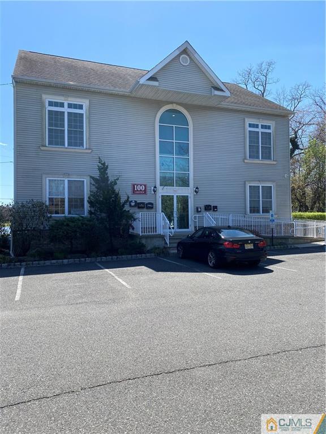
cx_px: 163
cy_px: 217
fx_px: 326
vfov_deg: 67.3
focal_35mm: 26
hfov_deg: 53.1
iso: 32
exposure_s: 1/1961
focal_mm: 4.25
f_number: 1.8
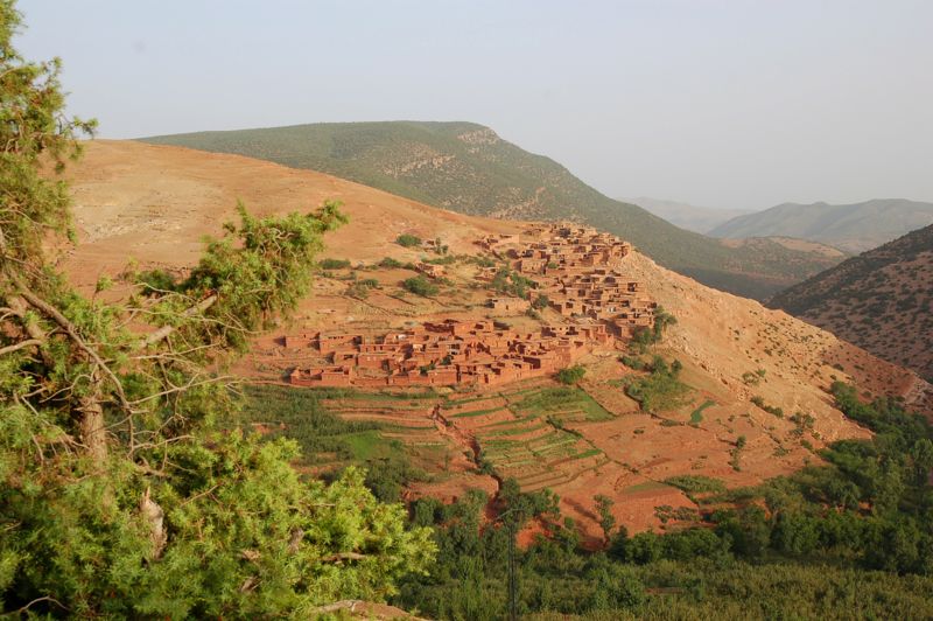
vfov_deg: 26.4
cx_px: 466
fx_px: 1321
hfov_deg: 38.9
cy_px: 310
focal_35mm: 51
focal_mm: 34
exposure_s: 1/160
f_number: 9
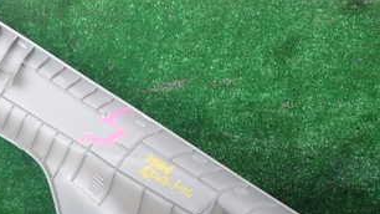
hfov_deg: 32.5
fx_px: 645
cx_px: 118
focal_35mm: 64
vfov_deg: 18.8
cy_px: 100
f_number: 2.3
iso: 100
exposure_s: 1/60
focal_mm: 5.4
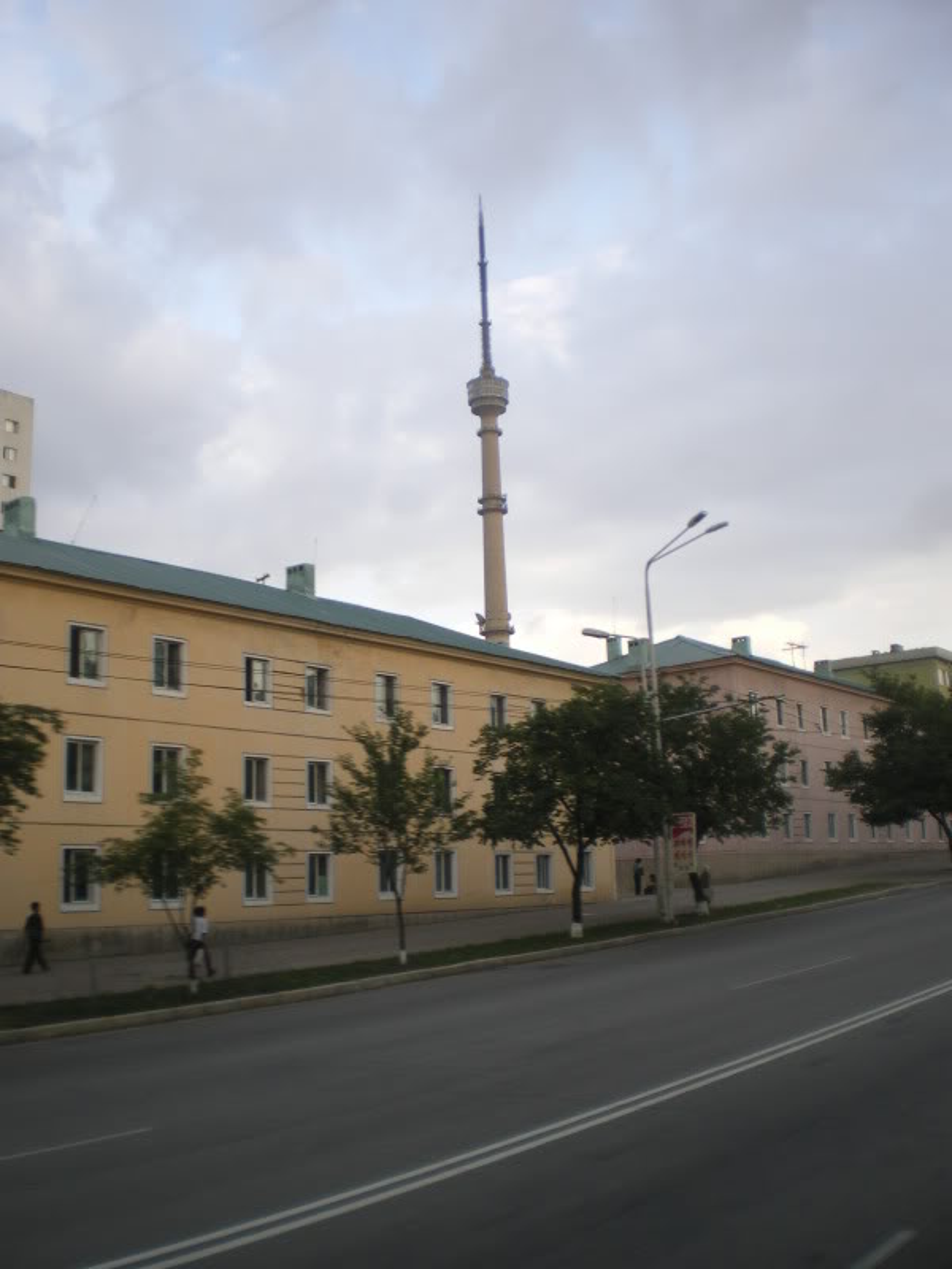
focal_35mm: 36
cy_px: 634
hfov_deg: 39.7
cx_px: 476
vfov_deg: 51.4
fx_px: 1320
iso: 50
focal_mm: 6.3
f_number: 3.1
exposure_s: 1/125
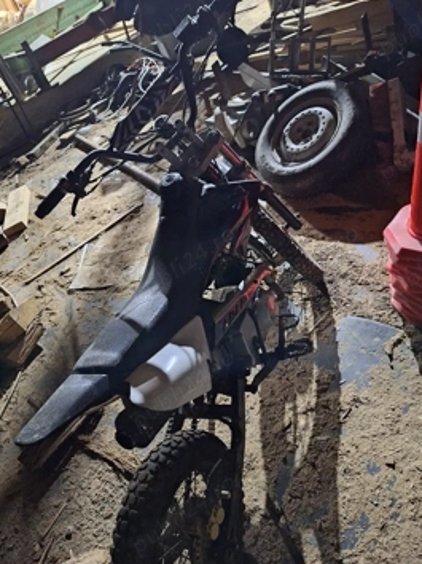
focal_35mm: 26
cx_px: 215
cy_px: 285
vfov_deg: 67.3
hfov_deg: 53.0
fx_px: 423
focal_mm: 5.54
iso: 1250
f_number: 1.8
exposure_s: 1/14
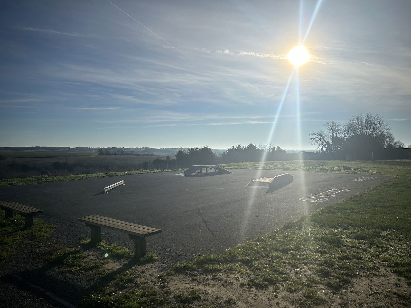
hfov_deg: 67.3
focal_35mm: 26
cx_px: 206
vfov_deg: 53.1
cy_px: 154
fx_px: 309
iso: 50
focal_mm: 5.7
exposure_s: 1/16393
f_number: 1.5
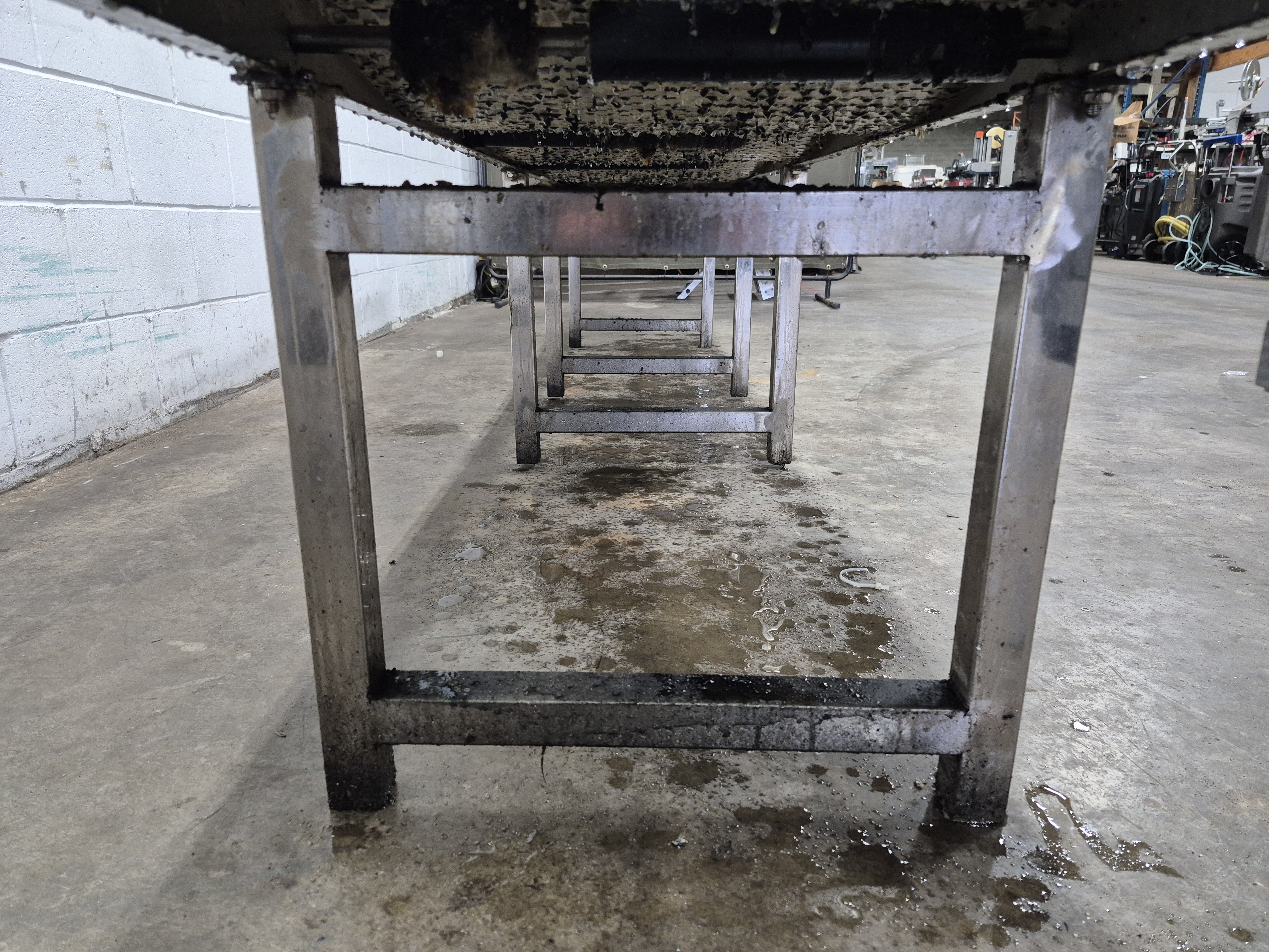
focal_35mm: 23
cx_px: 634
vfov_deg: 58.9
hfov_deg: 73.9
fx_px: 843
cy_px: 476
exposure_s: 1/120
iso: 640
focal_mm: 5.4
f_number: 1.8
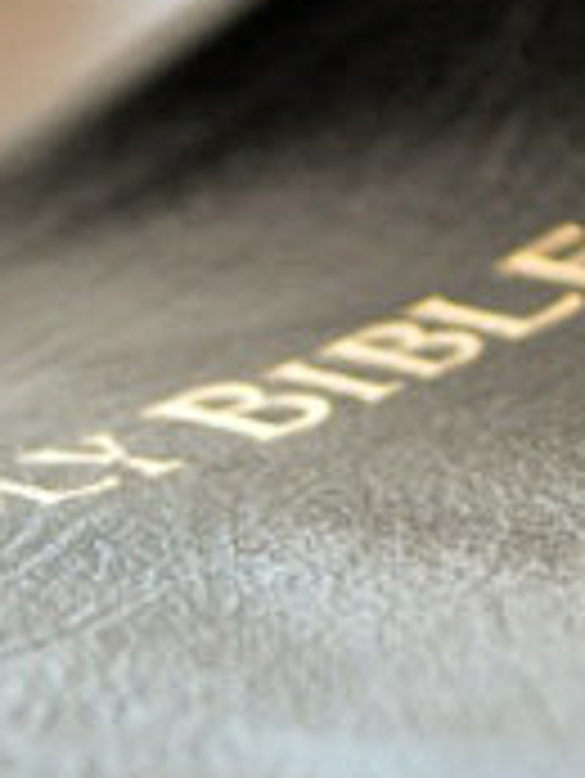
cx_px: 81
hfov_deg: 1.9
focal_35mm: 783
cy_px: 555
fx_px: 17633
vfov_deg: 2.5
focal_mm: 175
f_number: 5.3
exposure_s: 1/100
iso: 1600
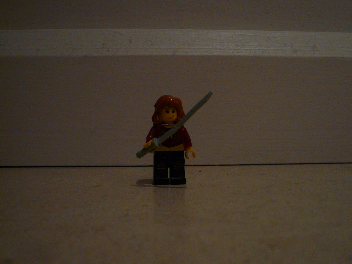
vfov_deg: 40.7
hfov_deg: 52.6
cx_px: 176
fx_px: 356
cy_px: 132
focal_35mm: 35
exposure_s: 1/15
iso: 100
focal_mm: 5.7
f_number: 3
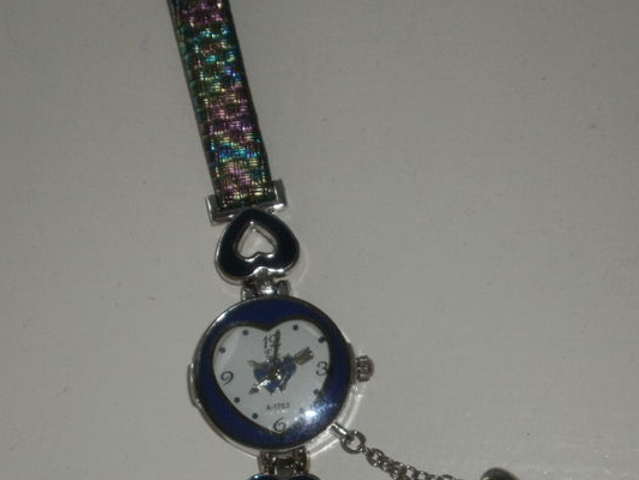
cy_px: 413
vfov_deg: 12.3
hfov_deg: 16.4
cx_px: 344
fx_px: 2216
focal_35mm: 120
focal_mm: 11.3
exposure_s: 1/50
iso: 125
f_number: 4.4
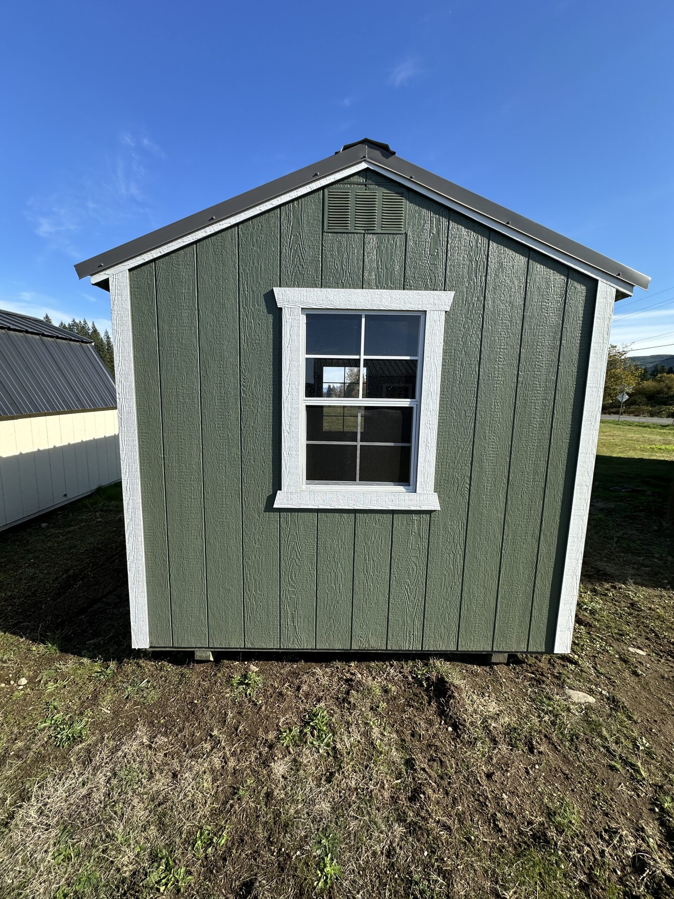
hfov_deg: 85.7
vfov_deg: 102.1
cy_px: 450
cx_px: 337
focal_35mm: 14
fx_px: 363
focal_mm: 2.22
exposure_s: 1/955
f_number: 2.2
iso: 40
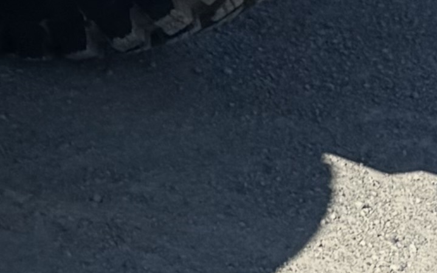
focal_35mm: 202
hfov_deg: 8.9
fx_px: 2407
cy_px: -662
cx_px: -773
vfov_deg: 5.9
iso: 80
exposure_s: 1/4608
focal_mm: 6.76
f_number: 1.78
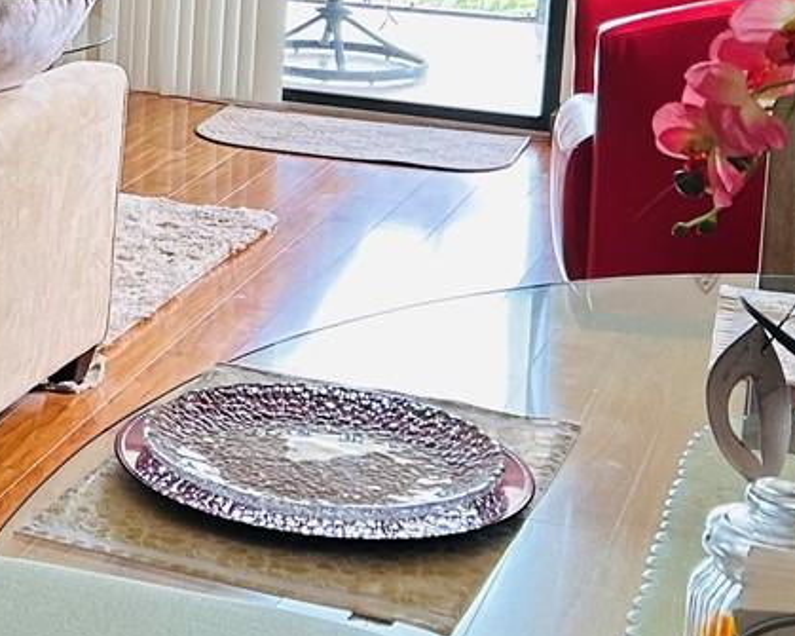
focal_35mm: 97
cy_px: 55
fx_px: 2282
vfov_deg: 15.7
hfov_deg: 18.5
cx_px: -209
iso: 125
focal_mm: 5.7
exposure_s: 1/121
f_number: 1.5
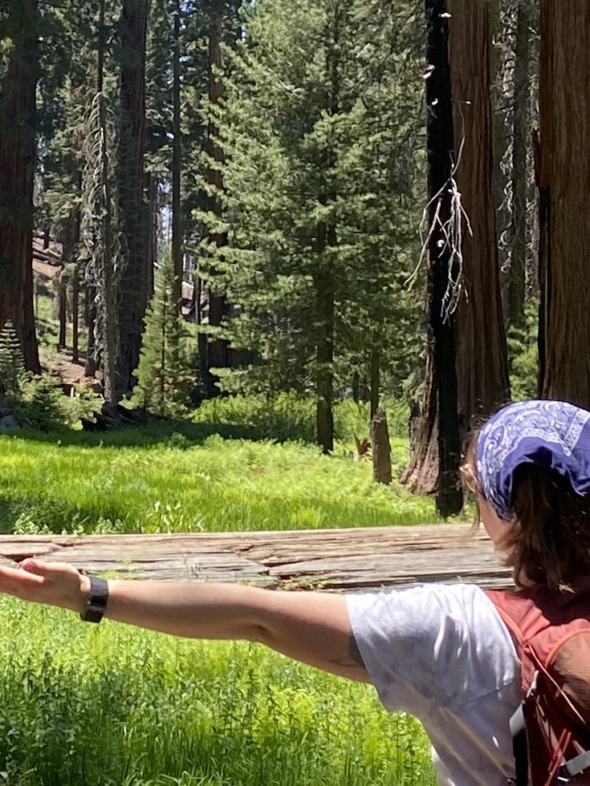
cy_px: 176
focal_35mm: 107
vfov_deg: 18.2
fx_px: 2432
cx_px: 140
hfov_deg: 13.8
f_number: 1.8
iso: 32
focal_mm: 4.25
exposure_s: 1/762
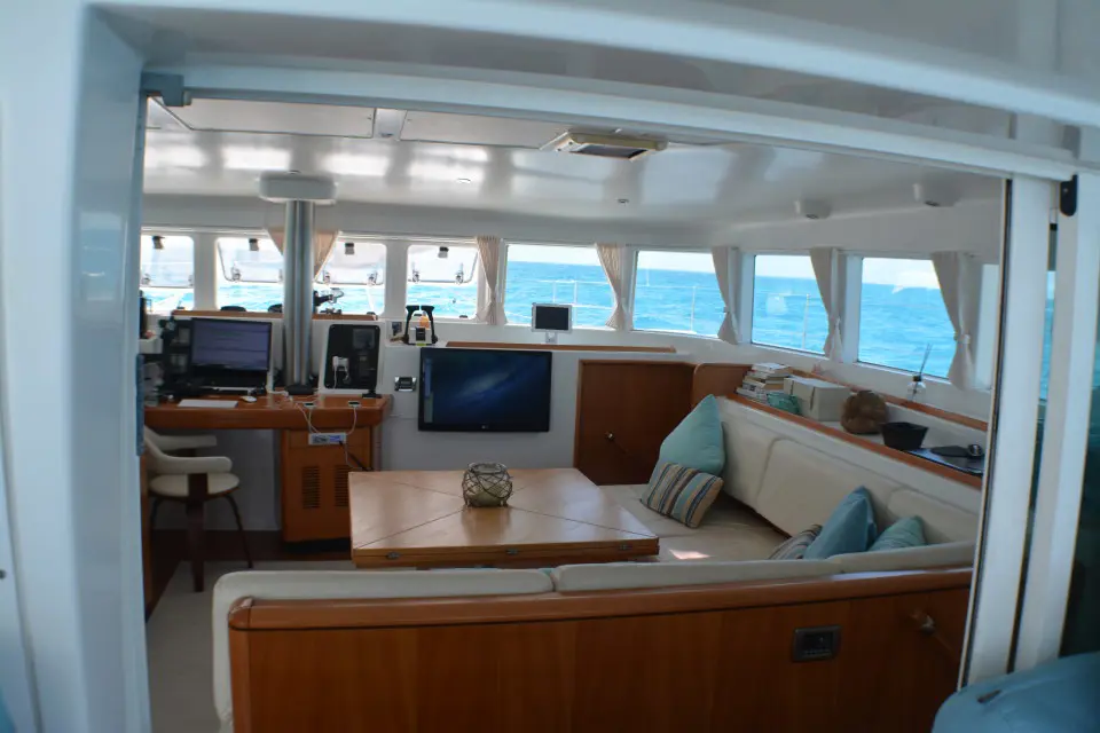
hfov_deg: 57.2
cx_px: 550
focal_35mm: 33
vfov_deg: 40.0
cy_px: 366
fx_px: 1008
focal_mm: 22
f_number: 7.1
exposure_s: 1/200
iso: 200
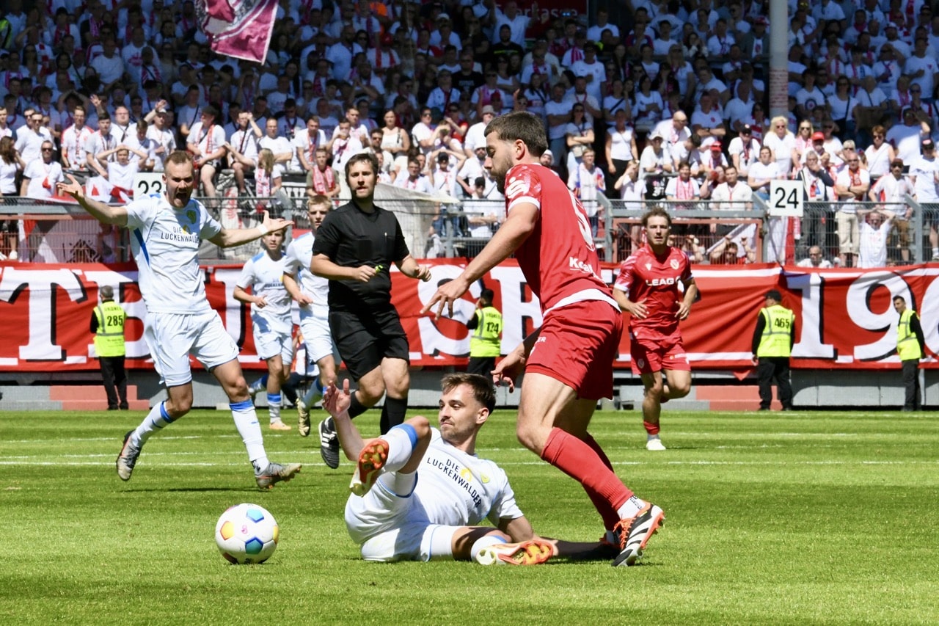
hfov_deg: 9.0
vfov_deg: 6.0
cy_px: 313
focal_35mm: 230
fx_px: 5998
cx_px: 470
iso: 4000
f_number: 20
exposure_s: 1/1600
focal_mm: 230
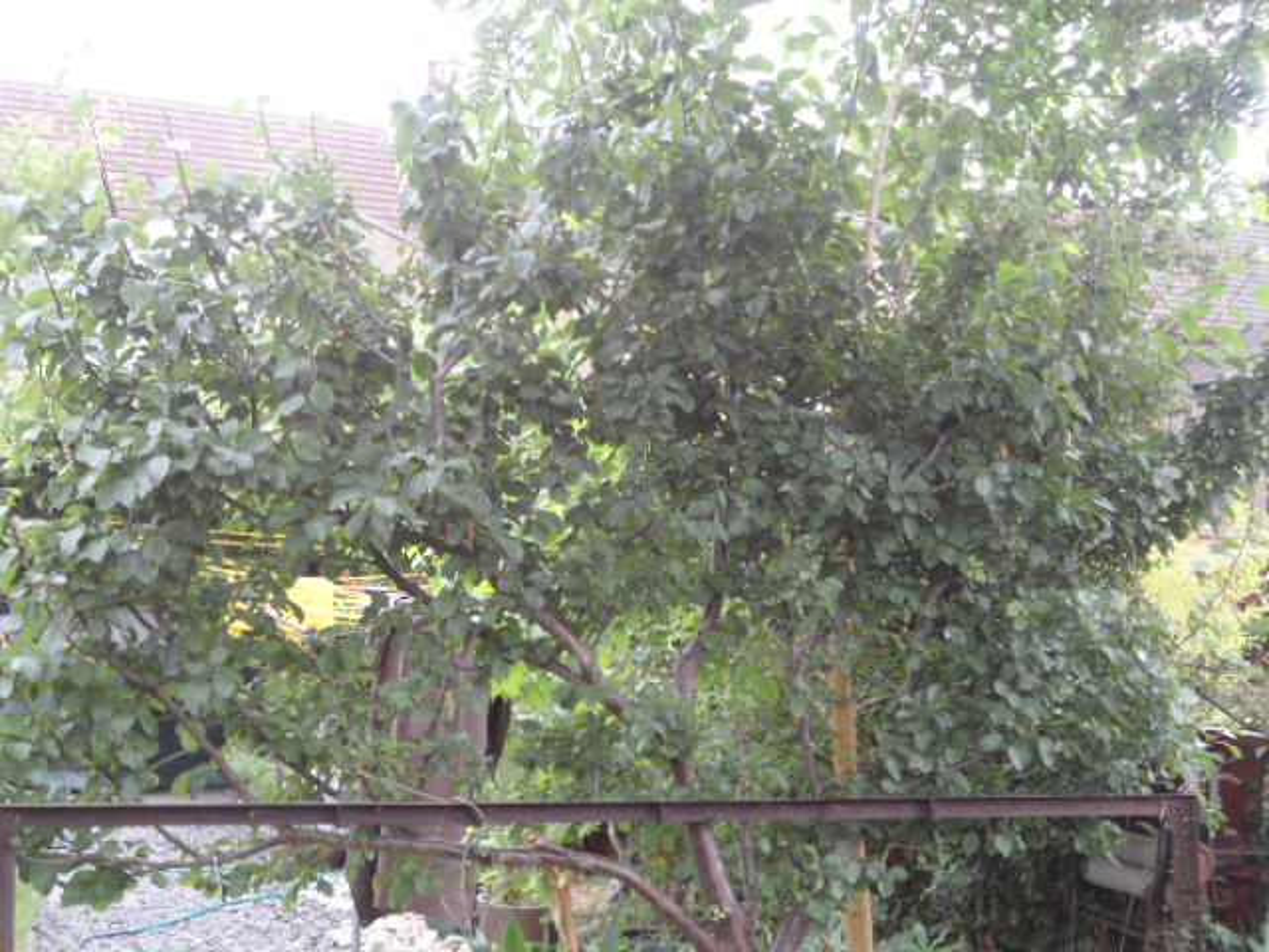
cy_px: 476
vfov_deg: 27.5
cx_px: 634
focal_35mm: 53
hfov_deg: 36.2
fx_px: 1943
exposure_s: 1/30
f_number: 3.9
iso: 80
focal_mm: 9.5
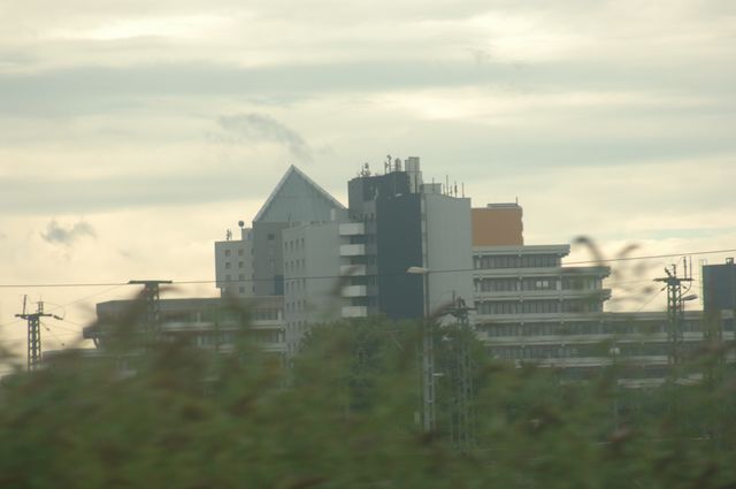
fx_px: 6125
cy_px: 244
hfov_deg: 6.9
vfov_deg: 4.6
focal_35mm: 300
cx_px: 368
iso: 400
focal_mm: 200
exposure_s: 1/250
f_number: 7.1
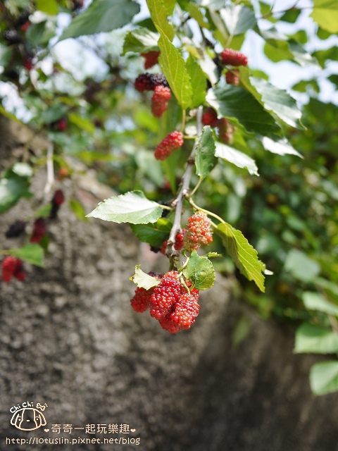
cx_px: 169
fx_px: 365
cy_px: 226
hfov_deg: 49.7
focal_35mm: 28
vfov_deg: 63.4
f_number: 2.5
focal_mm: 14
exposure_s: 1/1000
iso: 100
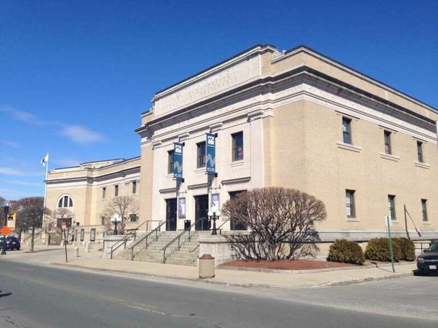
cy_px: 164
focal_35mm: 33
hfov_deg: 55.4
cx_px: 219
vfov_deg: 42.9
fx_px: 418
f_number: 2.4
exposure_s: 1/2169
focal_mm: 4.13
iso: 50
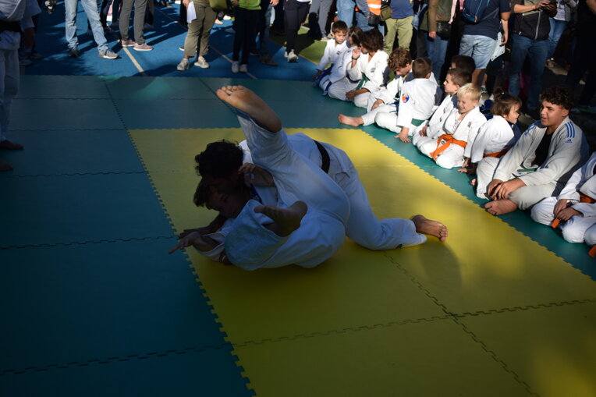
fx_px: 670
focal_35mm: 40
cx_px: 298
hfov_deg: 47.9
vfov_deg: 33.0
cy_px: 198
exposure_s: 1/1000
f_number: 4.5
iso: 100
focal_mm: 27
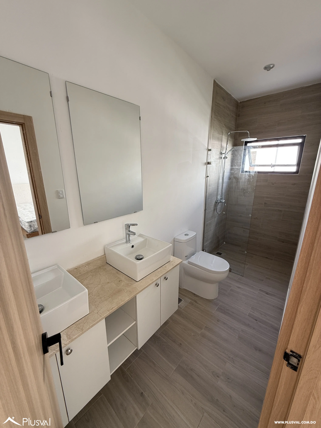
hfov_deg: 85.7
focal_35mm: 14
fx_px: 173
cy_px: 214
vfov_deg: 102.1
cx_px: 160
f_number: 2.2
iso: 64
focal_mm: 2.22
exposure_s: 1/99
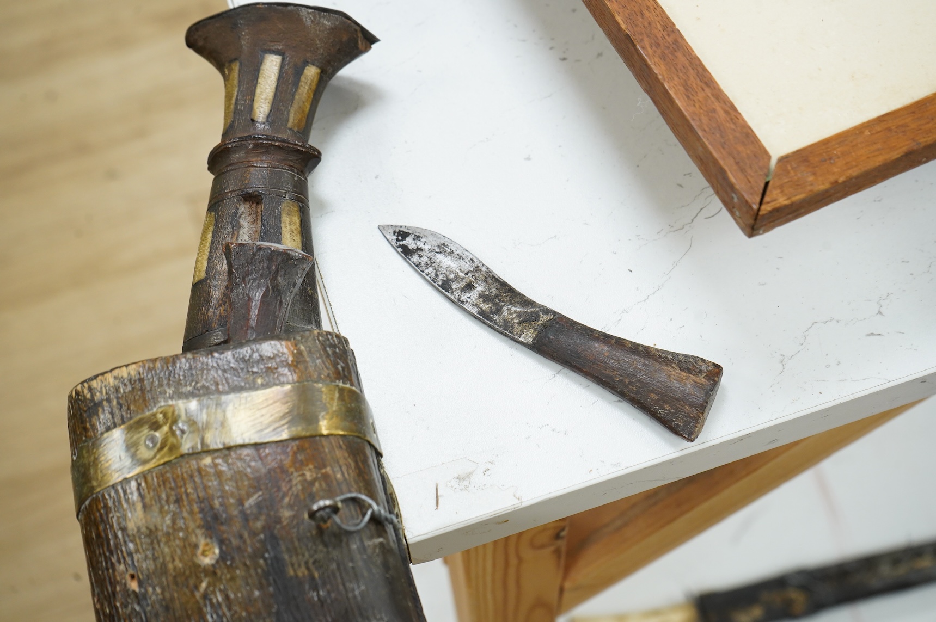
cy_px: 311
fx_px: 1117
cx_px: 468
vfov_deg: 31.1
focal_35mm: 43
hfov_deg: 45.5
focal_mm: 43
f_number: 8
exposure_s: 1/80
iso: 2500
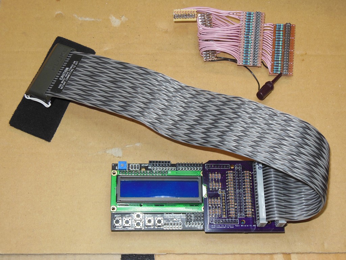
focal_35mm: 57
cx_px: 173
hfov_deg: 33.8
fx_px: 570
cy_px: 130
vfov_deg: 25.7
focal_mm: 10.2
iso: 200
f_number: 4.1
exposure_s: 1/60
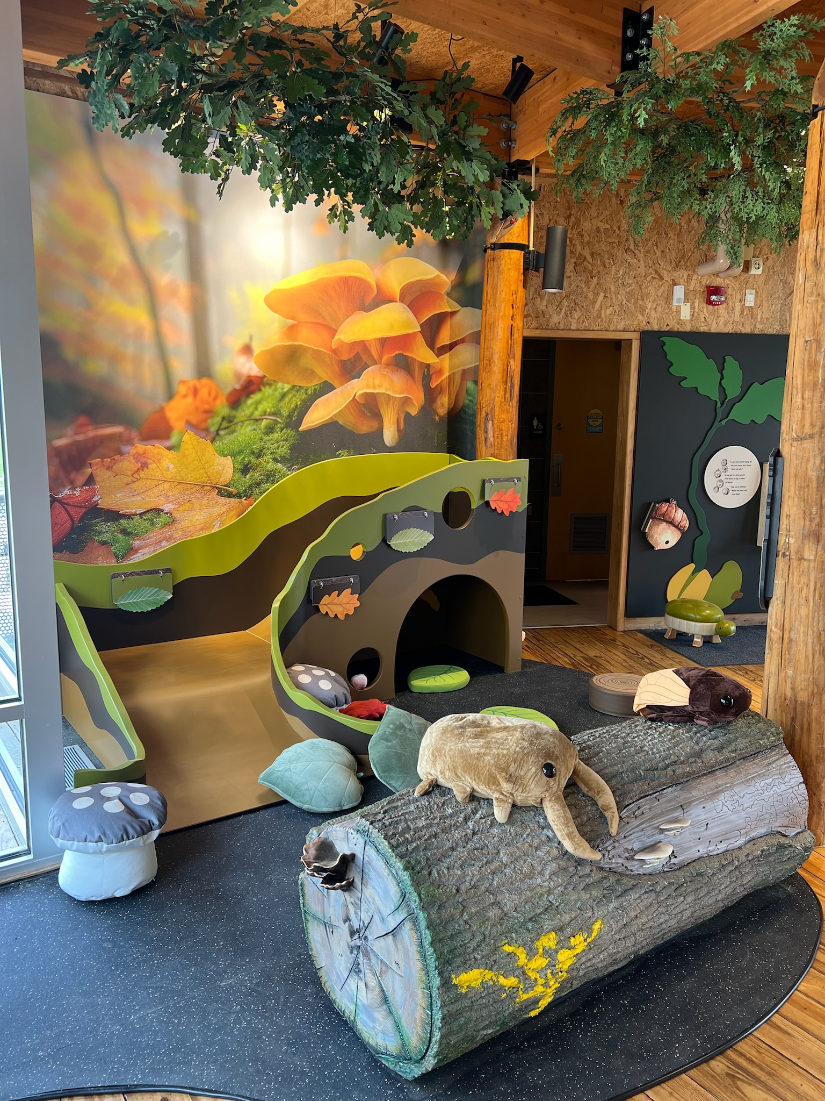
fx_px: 826
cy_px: 550
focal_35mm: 26
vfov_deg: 67.3
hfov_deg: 53.1
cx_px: 412
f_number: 1.5
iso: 64
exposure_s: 1/120
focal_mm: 5.7
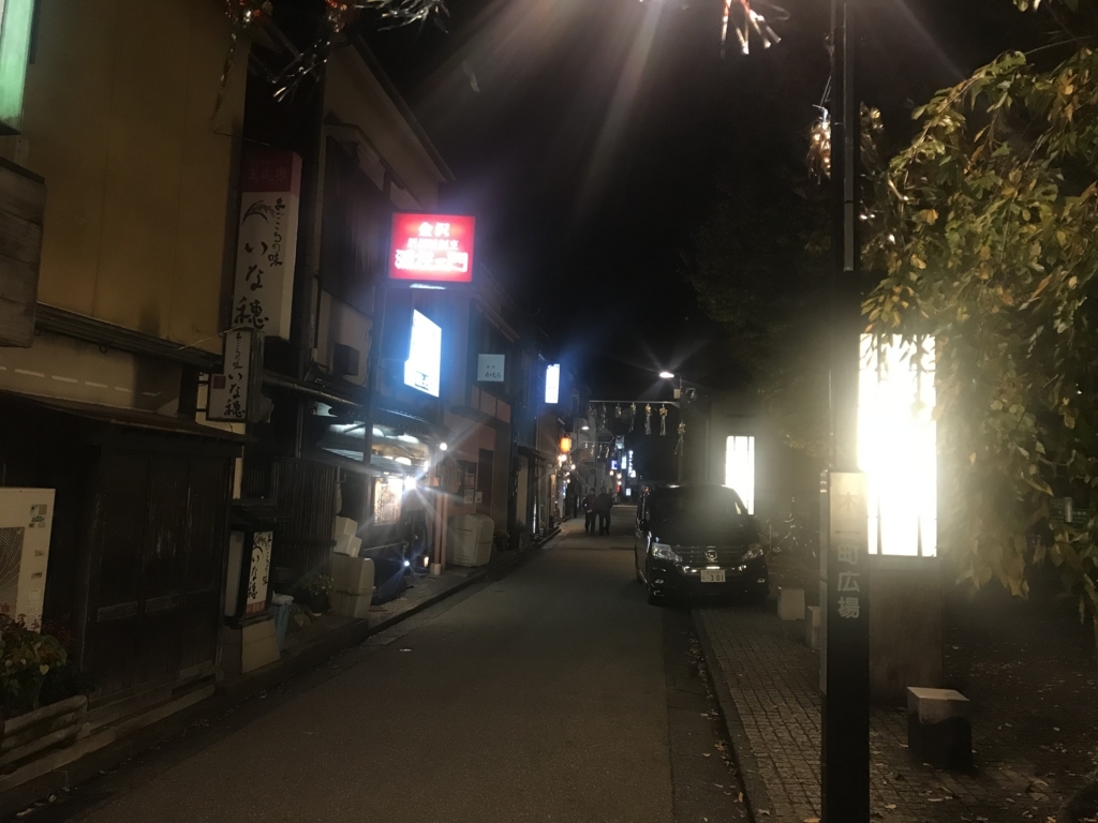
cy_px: 412
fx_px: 888
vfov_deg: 49.7
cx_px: 549
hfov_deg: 63.4
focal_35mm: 28
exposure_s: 1/15
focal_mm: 3.99
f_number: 1.8
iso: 64
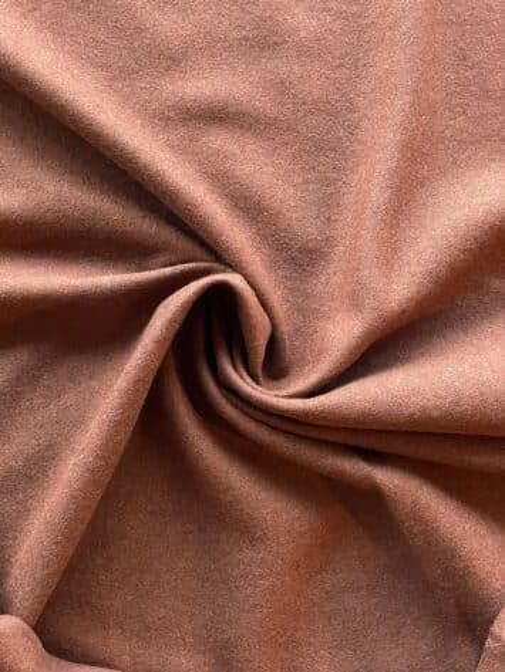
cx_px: 252
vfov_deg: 36.8
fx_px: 1011
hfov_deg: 28.0
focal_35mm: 52
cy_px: 336
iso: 1000
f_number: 2
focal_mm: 6
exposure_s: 1/30
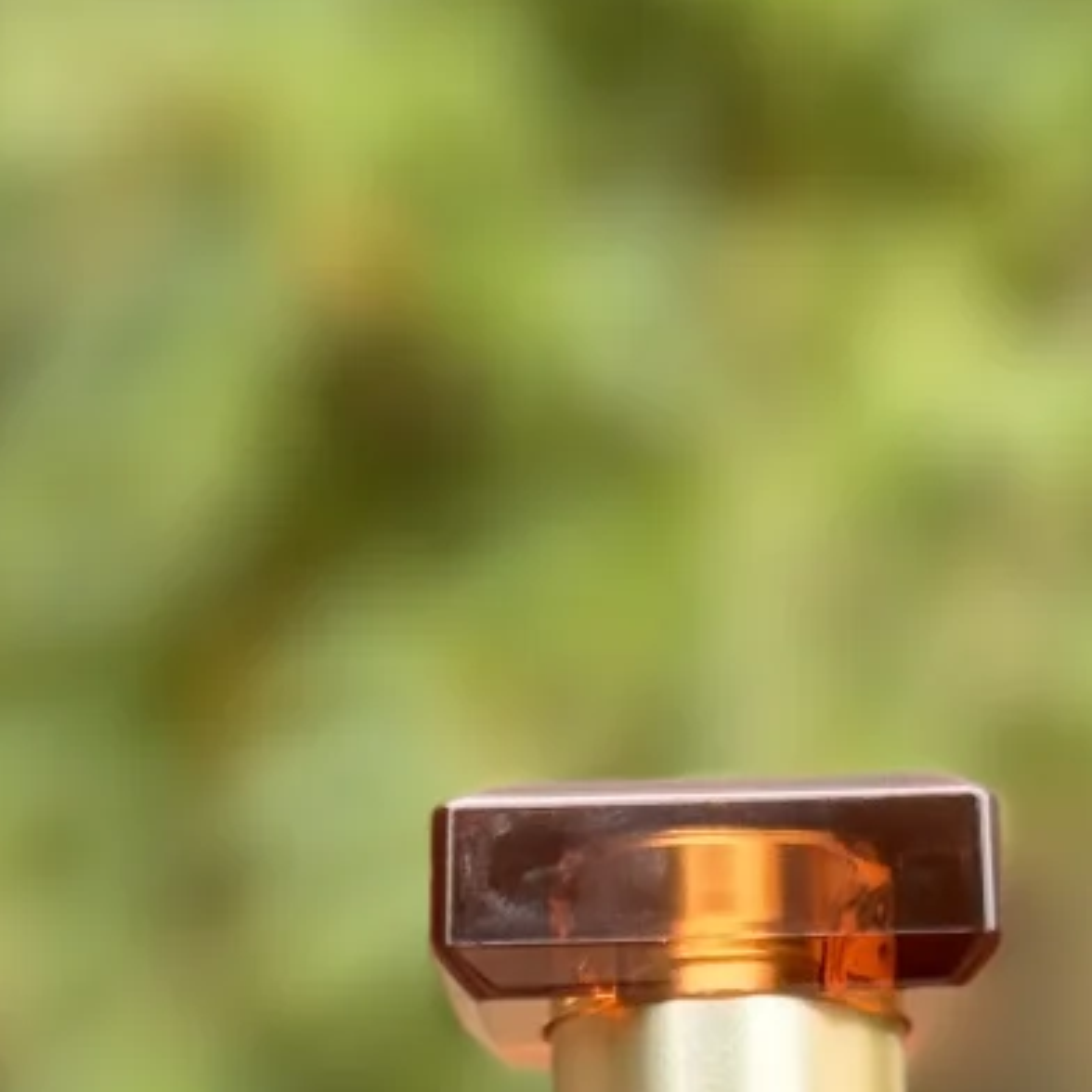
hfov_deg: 11.2
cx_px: 680
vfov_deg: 10.9
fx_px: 5568
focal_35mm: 156
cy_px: 1510
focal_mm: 6.76
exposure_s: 1/420
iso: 64
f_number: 1.78
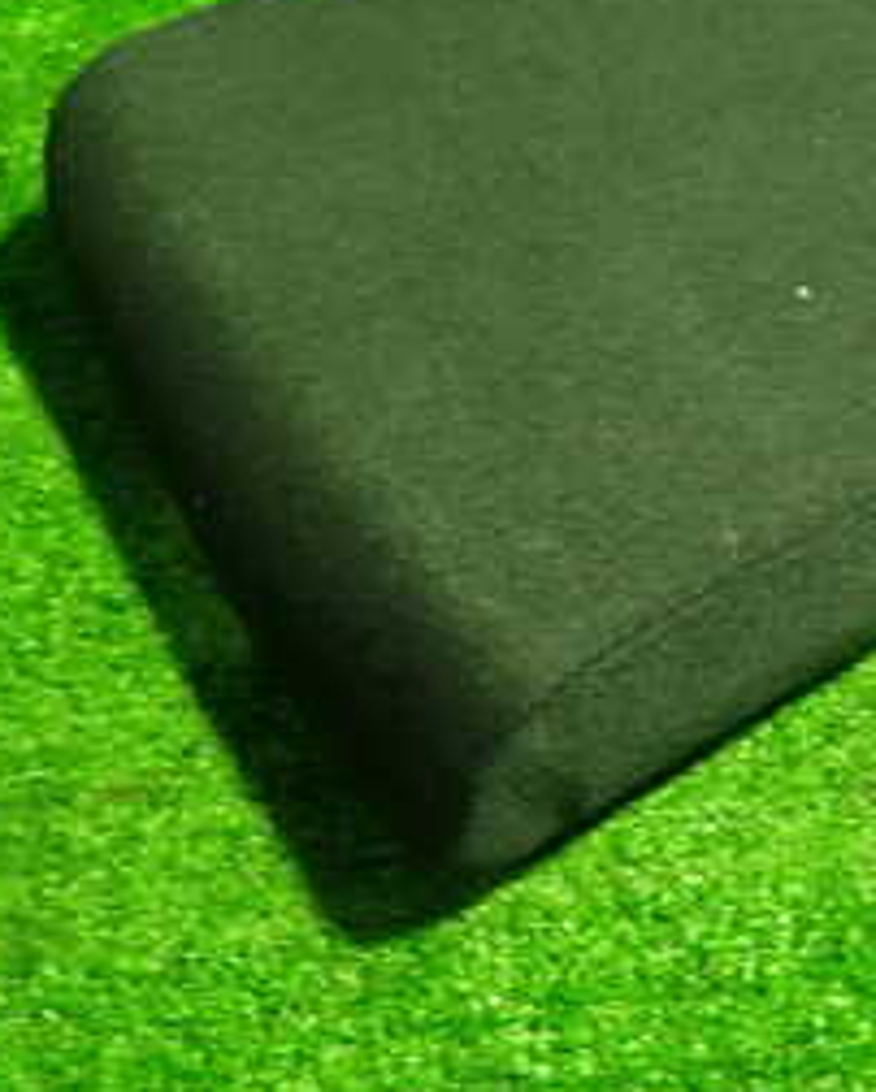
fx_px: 1877
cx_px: 893
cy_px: 459
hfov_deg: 24.9
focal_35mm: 58
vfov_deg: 32.4
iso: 400
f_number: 2
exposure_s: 1/30
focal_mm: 4.5
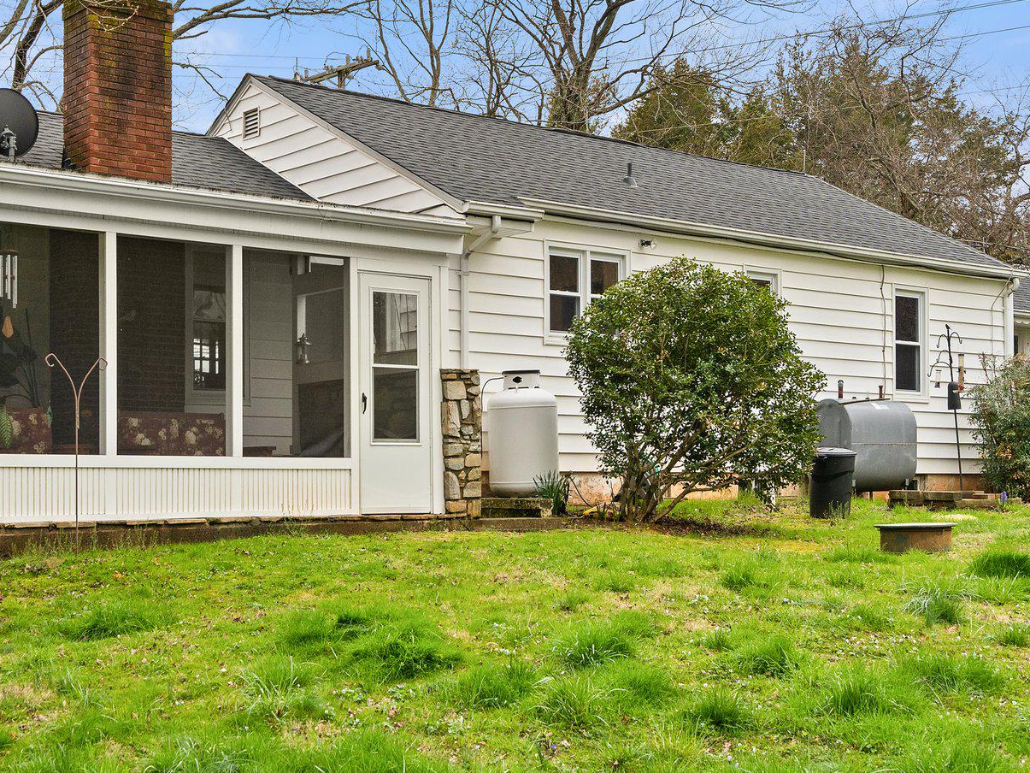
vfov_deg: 29.3
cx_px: 394
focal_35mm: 49
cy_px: 200
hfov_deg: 38.7
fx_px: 1458
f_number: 8
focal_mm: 30
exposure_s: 1/800
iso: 400
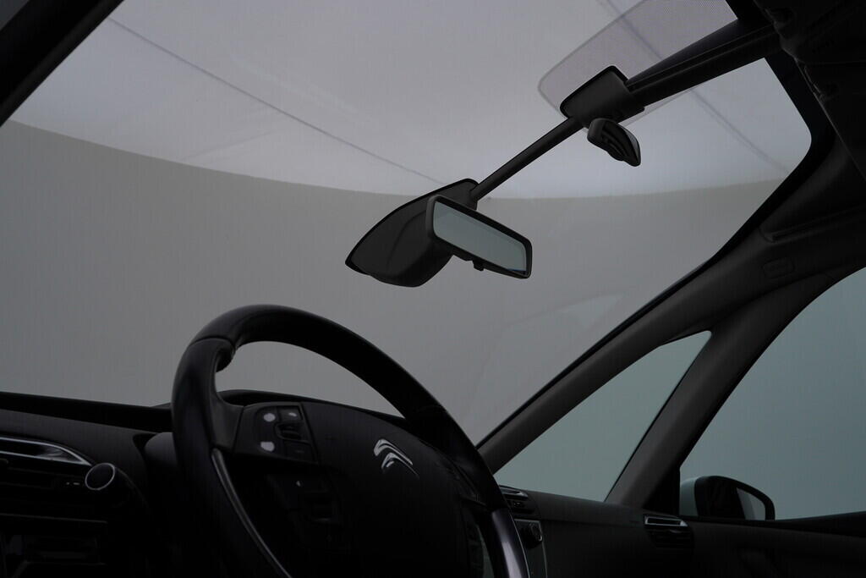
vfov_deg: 36.9
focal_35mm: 36
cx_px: 433
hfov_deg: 53.1
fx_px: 866
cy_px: 289
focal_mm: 24
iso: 125
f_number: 6.3
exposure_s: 1/200
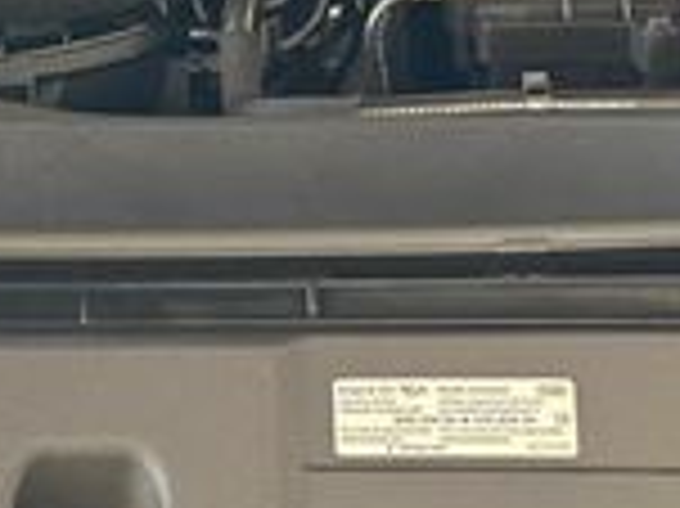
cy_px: -324
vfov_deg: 7.1
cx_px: 144
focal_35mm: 204
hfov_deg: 9.7
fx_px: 4004
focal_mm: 6.86
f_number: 1.78
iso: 160
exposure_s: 1/60
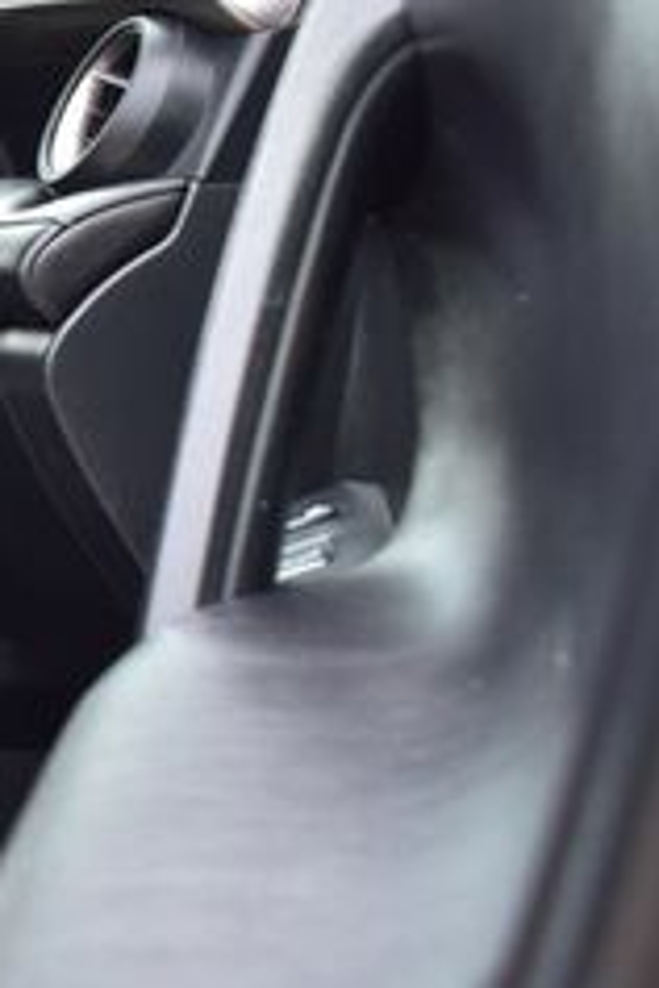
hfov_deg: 15.3
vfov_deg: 27.7
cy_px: 454
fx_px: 2004
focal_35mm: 73
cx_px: -634
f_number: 7.1
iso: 400
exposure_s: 1/25
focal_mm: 18
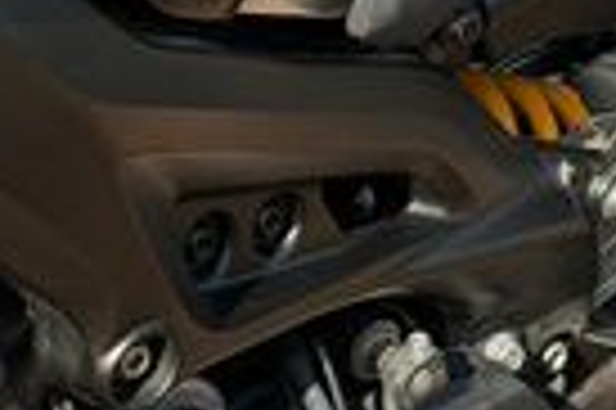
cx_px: 450
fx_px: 3999
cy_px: 491
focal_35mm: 234
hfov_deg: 8.8
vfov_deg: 5.8
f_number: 1.78
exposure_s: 1/1330
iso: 64
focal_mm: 6.76
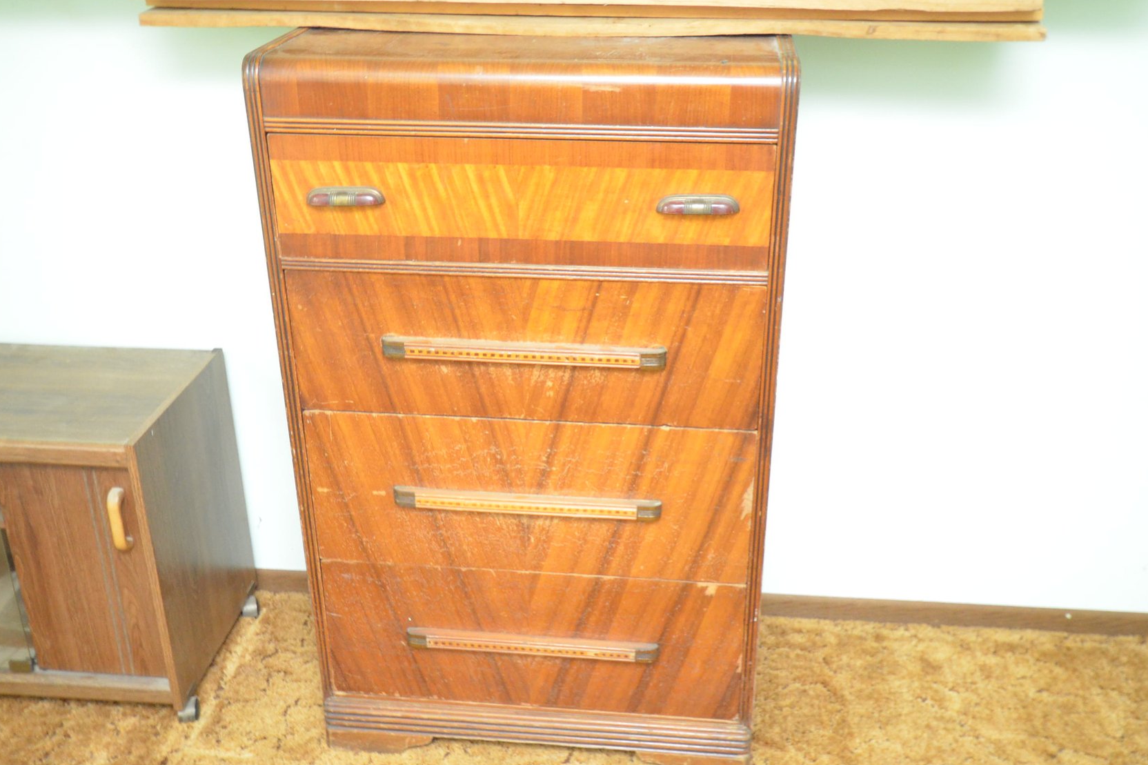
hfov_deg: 51.9
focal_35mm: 37
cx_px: 571
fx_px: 1180
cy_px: 386
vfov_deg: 35.9
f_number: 4.5
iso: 3200
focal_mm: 24
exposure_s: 1/60
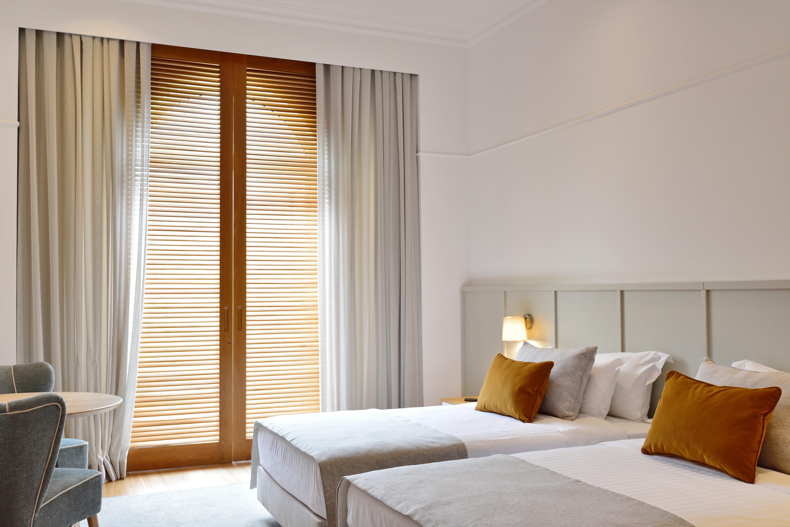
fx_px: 768
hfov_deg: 54.4
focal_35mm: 35
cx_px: 395
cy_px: 264
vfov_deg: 37.9
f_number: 4
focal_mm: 35
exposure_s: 1/50
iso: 400
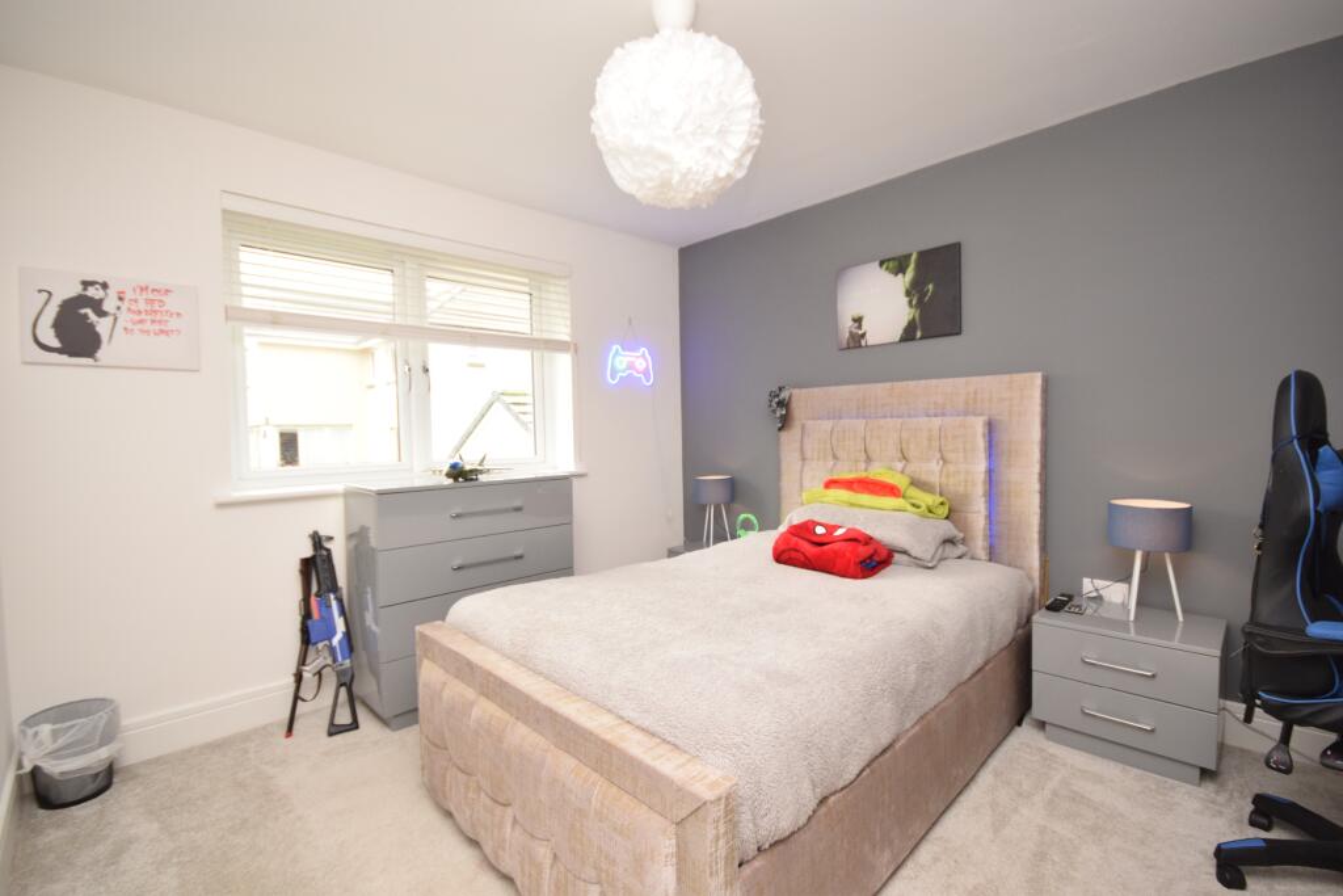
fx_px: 560
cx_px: 672
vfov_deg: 77.3
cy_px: 448
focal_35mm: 15
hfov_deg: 100.4
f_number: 5.6
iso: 720
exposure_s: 1/125
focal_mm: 10
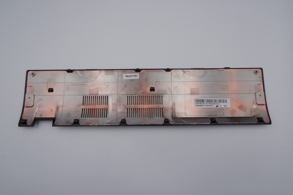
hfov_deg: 76.1
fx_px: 187
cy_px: 98
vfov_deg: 55.1
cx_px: 146
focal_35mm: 23
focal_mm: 15
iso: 1250
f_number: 9
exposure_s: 1/500
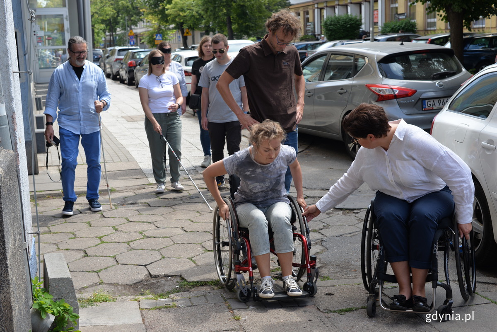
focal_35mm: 50
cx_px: 248
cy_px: 166
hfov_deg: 39.6
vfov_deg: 27.0
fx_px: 690
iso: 200
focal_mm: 50
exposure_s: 1/200
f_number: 7.1
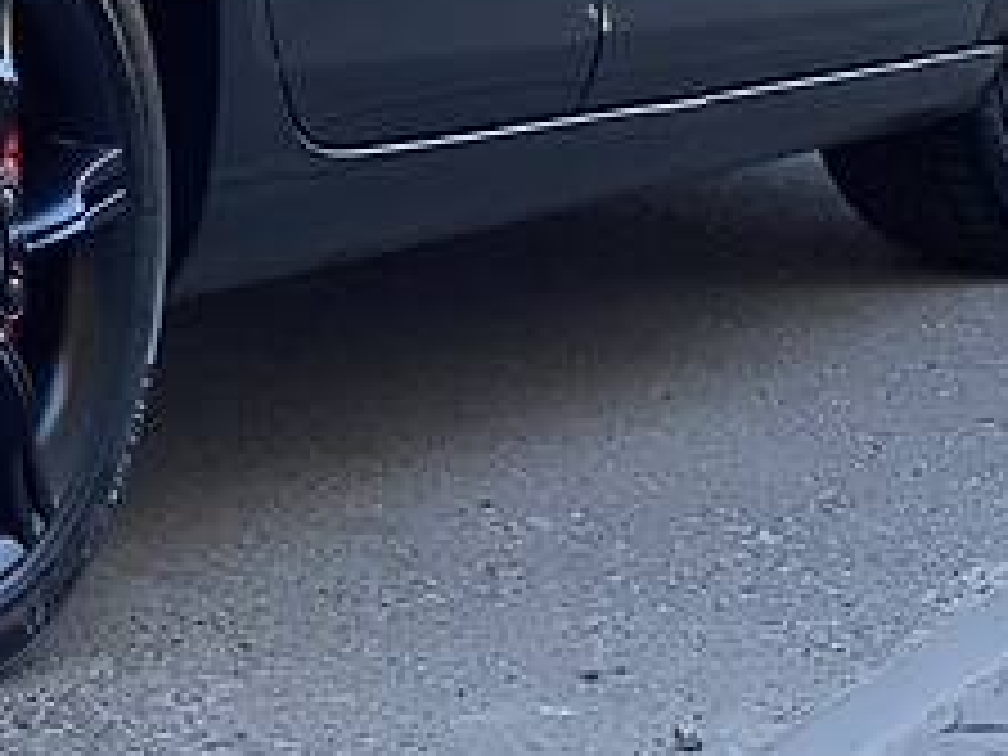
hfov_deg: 10.3
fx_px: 5416
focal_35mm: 186
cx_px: -410
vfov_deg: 7.9
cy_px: -302
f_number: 2
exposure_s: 1/372
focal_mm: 6
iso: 20
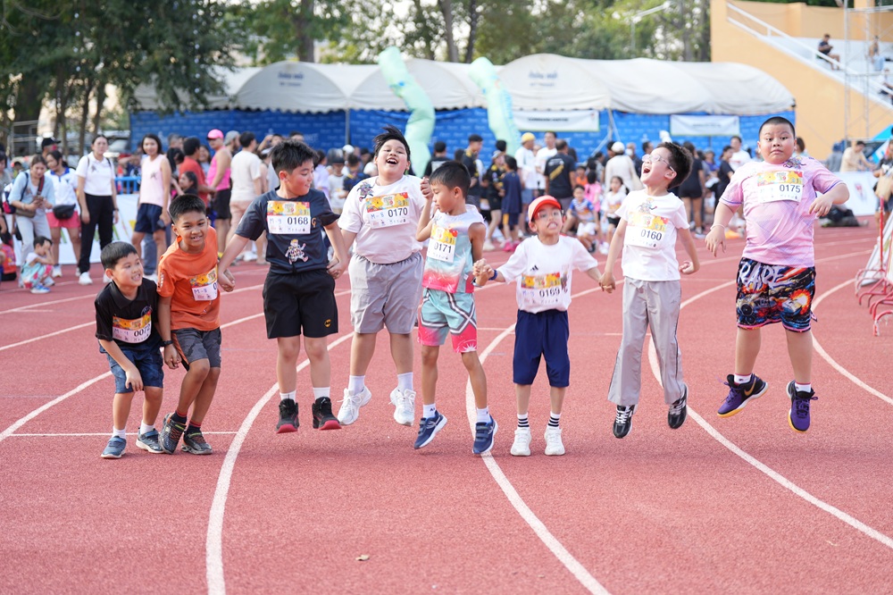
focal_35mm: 84
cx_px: 446
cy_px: 298
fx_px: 2083
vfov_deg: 16.3
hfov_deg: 24.2
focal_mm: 84
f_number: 2.8
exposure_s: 1/200
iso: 100
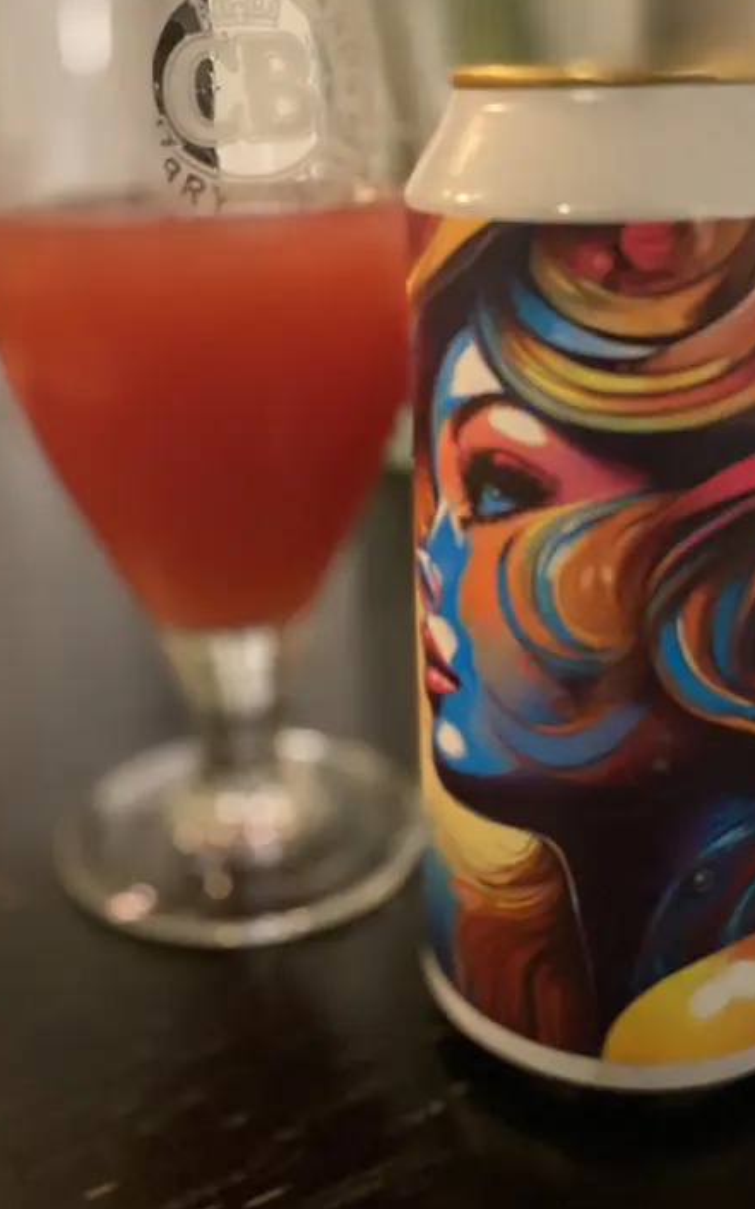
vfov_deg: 48.9
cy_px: 474
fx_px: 1317
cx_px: 392
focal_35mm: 40
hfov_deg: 32.0
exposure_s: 1/20
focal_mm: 4.25
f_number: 1.8
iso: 1000
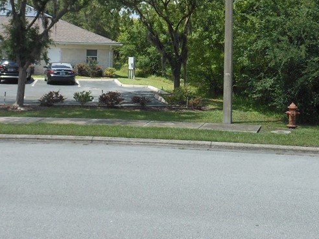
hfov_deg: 36.6
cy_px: 29
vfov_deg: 27.2
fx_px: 479
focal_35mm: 52
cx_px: 202
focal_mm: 4.5
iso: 80
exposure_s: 1/640
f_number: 3.2
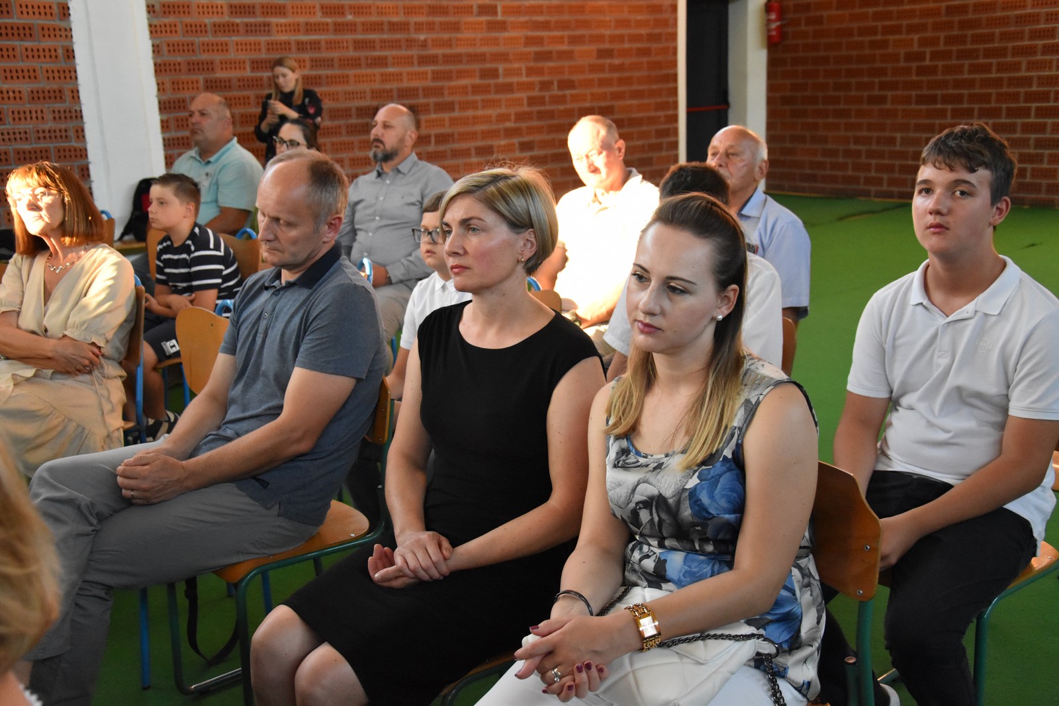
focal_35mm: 42
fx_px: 1236
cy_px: 353
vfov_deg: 31.9
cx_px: 530
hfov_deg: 46.4
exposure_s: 1/200
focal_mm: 28
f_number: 4
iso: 3200
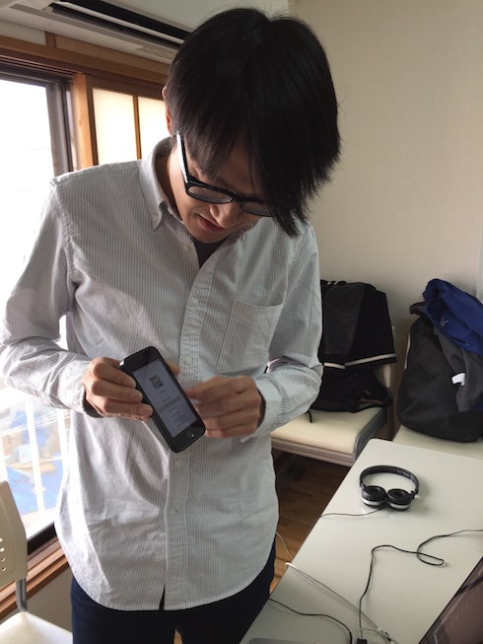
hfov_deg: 48.2
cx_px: 242
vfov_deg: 61.7
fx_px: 539
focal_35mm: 29
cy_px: 322
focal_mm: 4.15
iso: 32
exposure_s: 1/50
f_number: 2.2
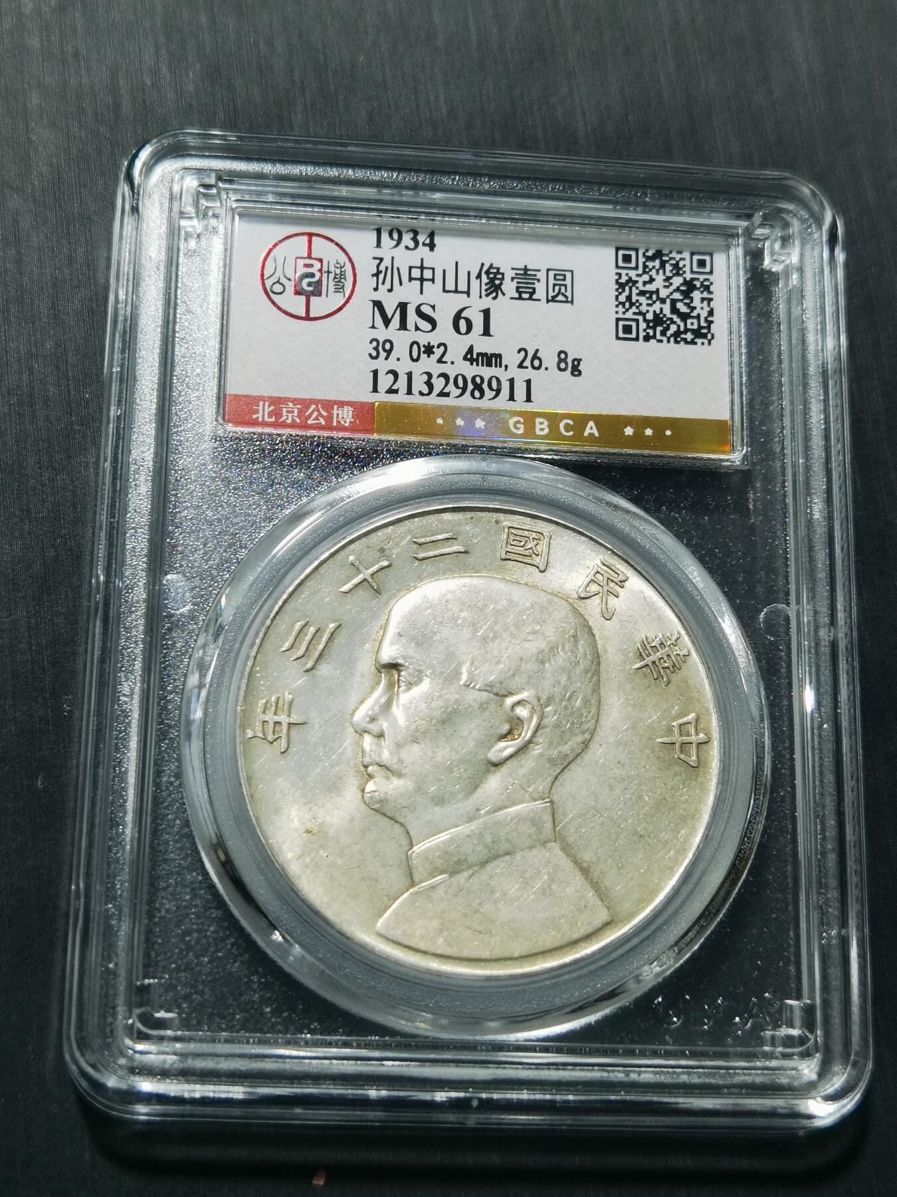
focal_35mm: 59
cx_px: 448
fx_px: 2038
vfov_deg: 32.7
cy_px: 598
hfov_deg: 24.8
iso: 100
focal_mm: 6.67
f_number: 1.9
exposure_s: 1/100
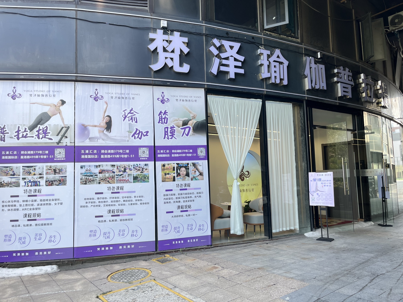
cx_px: 202
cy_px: 151
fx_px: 303
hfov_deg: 67.3
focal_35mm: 26
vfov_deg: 53.1
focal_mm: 5.1
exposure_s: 1/198
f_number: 1.6
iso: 40
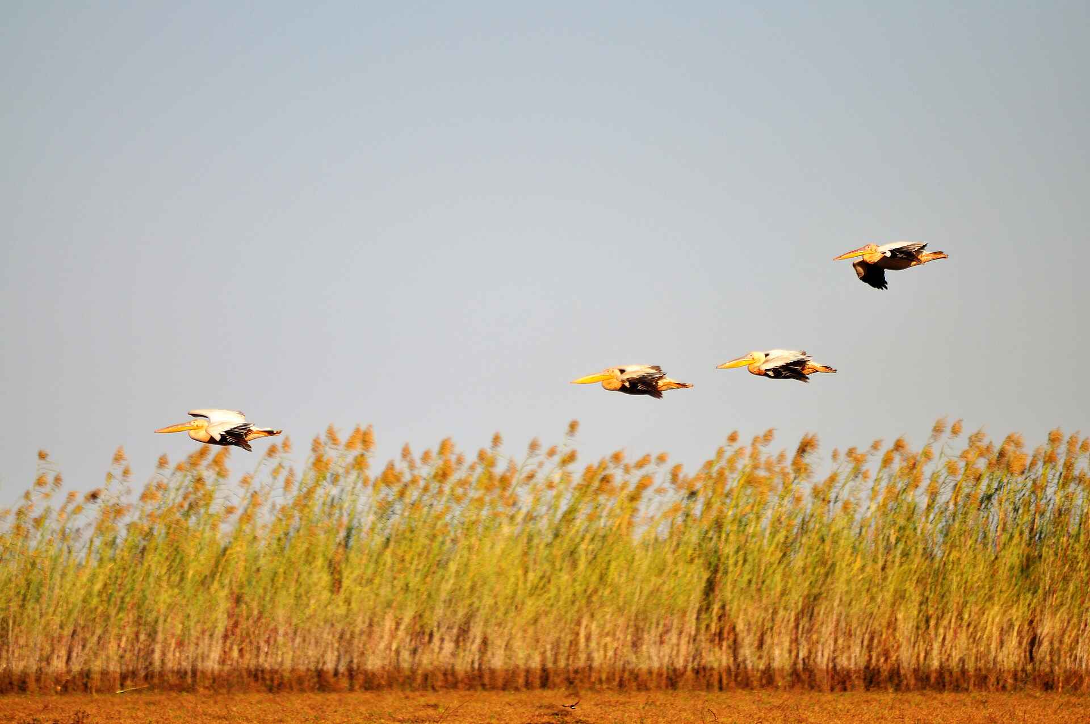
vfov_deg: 3.0
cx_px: 545
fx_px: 13608
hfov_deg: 4.6
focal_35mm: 450
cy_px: 362
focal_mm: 300
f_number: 5.6
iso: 250
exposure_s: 1/2000
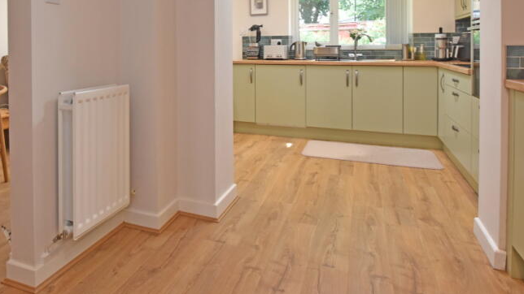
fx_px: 347
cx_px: 213
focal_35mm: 25
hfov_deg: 73.4
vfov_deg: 43.3
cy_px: 48
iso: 800
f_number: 4.5
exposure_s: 1/160
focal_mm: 10
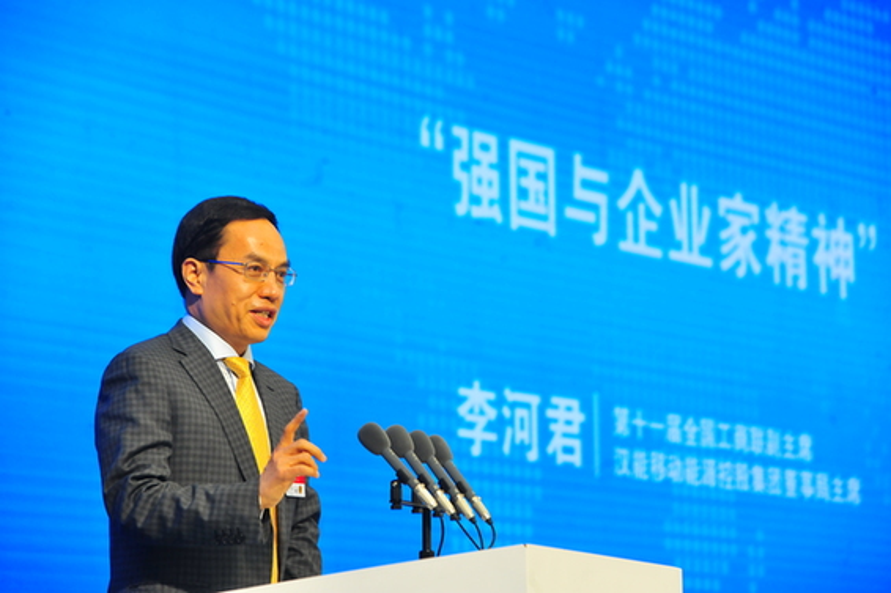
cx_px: 446
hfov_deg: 14.2
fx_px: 3587
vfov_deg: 9.5
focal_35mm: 145
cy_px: 296
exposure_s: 1/125
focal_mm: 145
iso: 2000
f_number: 7.1
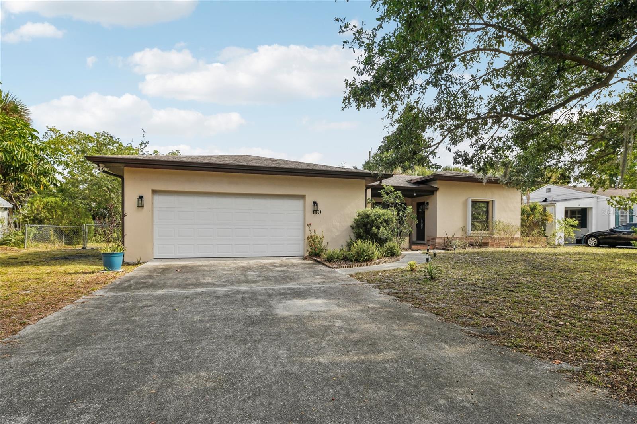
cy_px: 212
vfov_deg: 67.4
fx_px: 318
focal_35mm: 18
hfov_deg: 90.0
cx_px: 318
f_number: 8
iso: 400
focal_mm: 18
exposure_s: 1/250
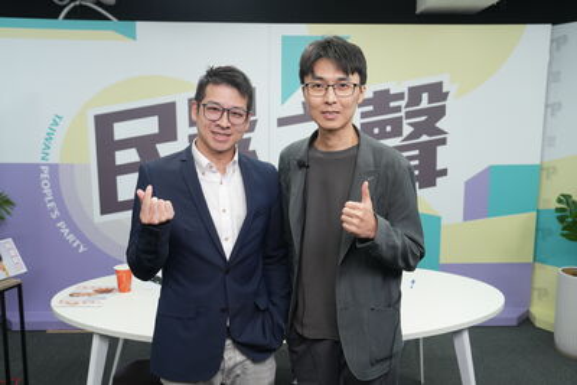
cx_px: 288
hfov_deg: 58.7
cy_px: 192
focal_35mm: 32
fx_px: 513
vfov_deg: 41.1
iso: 500
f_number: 4
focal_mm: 32
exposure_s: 1/125
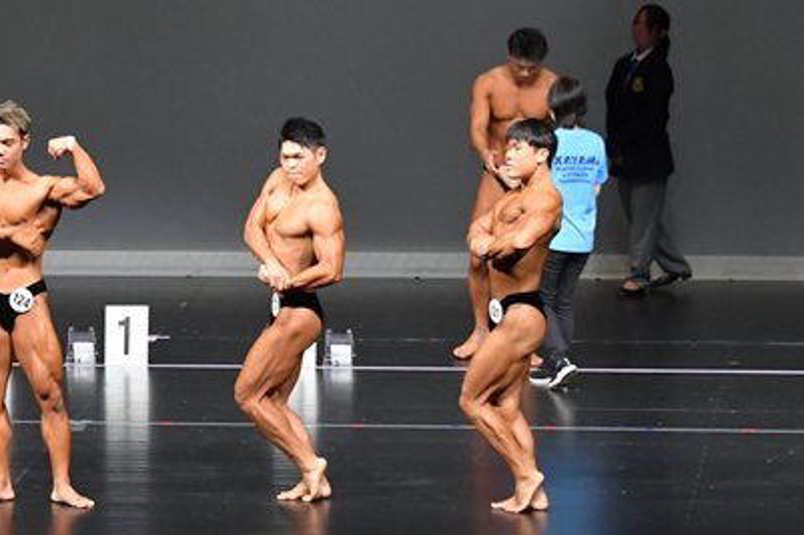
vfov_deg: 5.1
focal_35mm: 267
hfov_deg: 7.7
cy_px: 293
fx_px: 5960
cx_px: 81
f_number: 5.6
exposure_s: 1/400
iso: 5000
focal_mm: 92
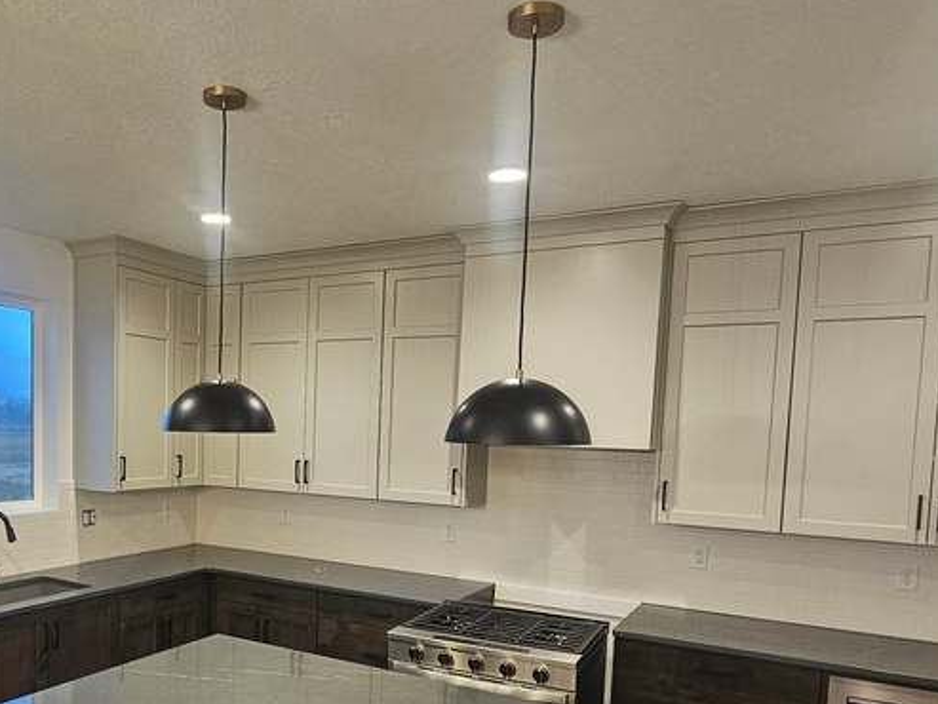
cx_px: 293
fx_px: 732
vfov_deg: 50.3
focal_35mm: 27
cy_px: 479
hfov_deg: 63.2
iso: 250
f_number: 2.2
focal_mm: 2.2
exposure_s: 1/60
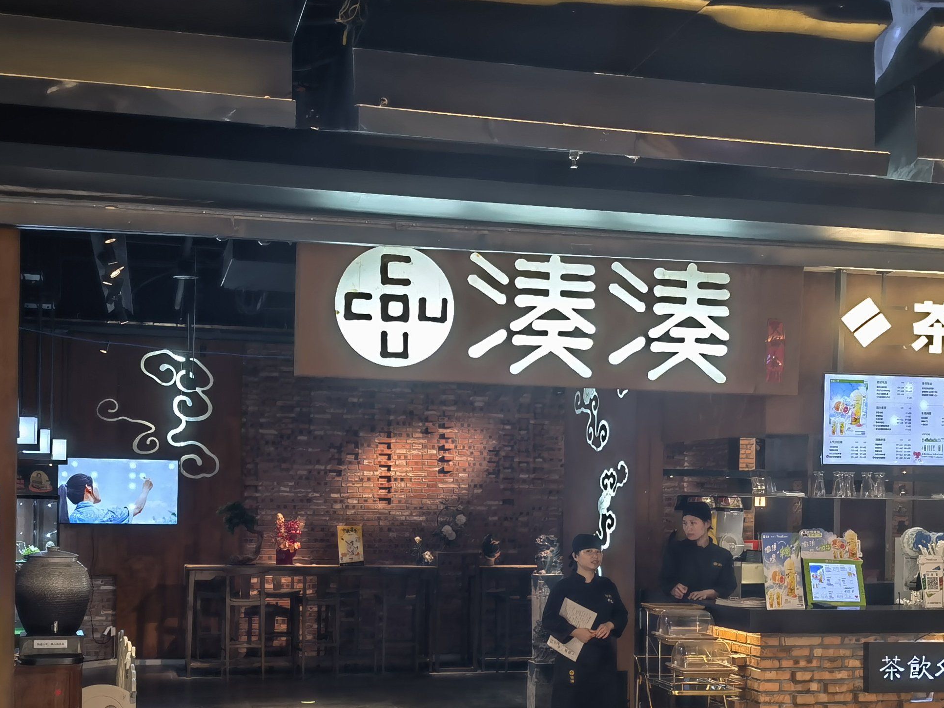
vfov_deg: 30.0
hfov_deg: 39.7
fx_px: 1309
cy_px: 486
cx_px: 469
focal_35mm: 48
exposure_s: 1/100
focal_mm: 5.54
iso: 400
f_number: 1.8
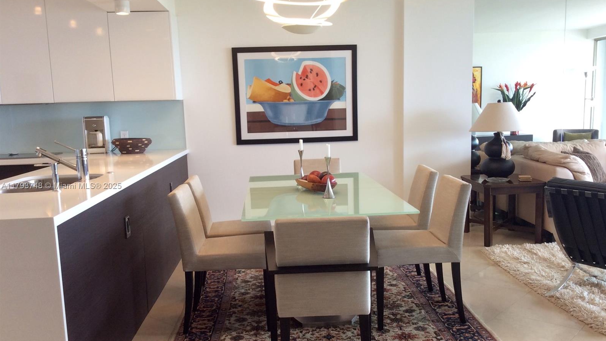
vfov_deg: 33.7
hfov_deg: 56.6
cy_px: 186
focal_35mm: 35
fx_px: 562
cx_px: 304
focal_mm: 3.3
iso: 32
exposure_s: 1/24
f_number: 2.4
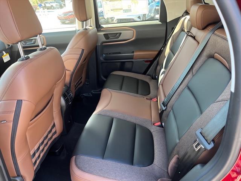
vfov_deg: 53.1
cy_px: 90
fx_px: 181
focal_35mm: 26
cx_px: 120
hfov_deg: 67.3
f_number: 1.6
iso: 125
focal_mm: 5.1
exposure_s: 1/78
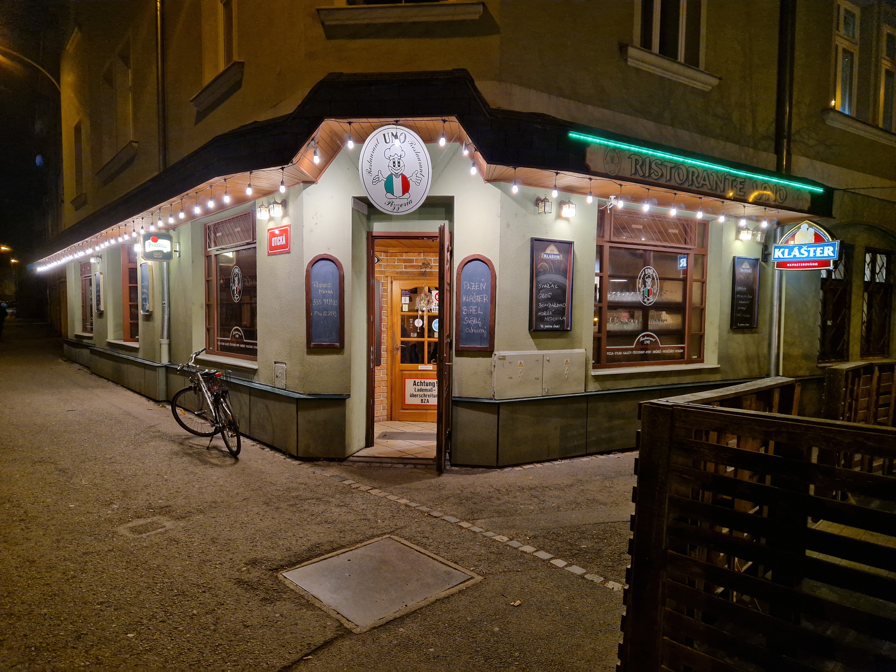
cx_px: 448
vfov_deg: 58.9
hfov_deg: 73.9
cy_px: 336
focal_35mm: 23
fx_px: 595
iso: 640
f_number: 1.8
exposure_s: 1/50
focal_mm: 5.4
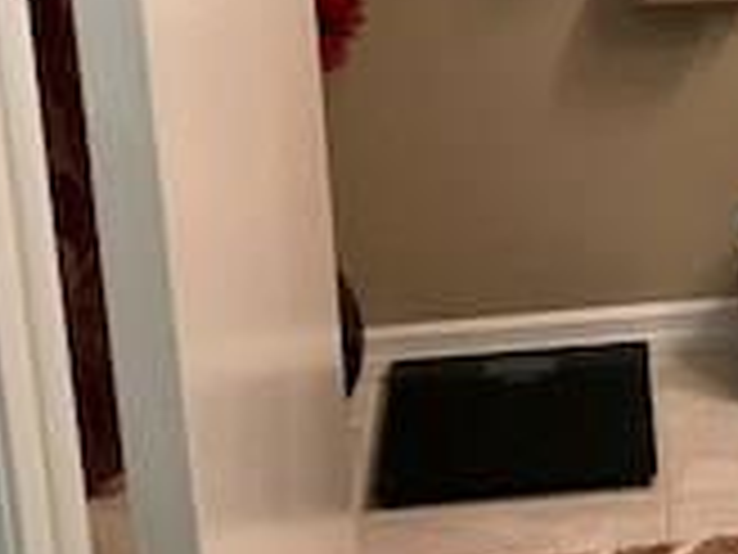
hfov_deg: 17.0
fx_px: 2324
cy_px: -180
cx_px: 945
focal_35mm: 109
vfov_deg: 13.1
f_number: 1.8
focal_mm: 3.99
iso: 50
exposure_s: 1/15
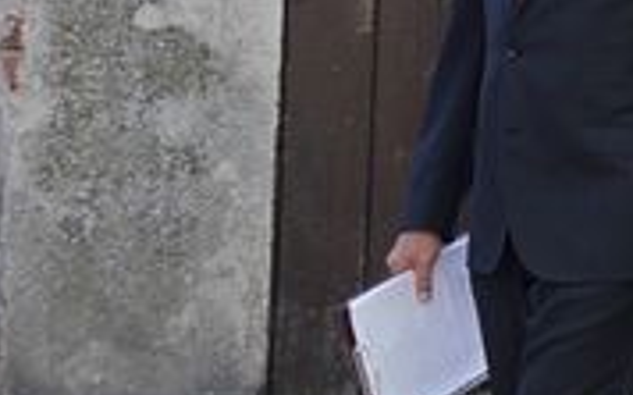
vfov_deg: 4.3
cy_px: 251
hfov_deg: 6.6
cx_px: 1469
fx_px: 5276
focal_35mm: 306
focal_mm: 42
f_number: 8
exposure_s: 1/250
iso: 400
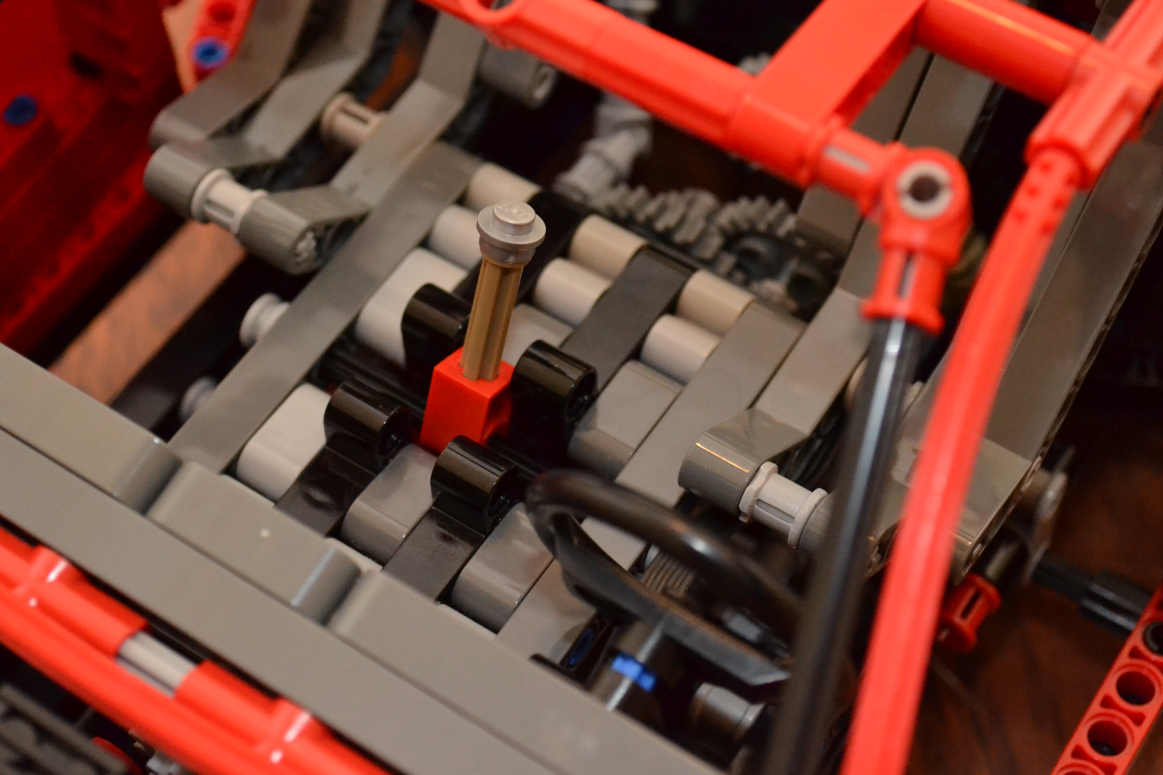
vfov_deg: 19.2
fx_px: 2294
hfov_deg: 28.4
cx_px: 485
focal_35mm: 71
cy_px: 325
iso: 3200
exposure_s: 1/60
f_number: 5.3
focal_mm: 40
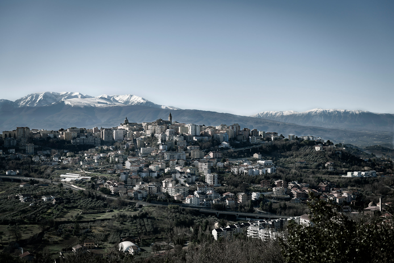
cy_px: 132
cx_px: 197
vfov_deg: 24.2
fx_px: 613
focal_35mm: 56
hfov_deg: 35.6
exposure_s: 1/2500
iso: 100
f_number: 4
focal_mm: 56
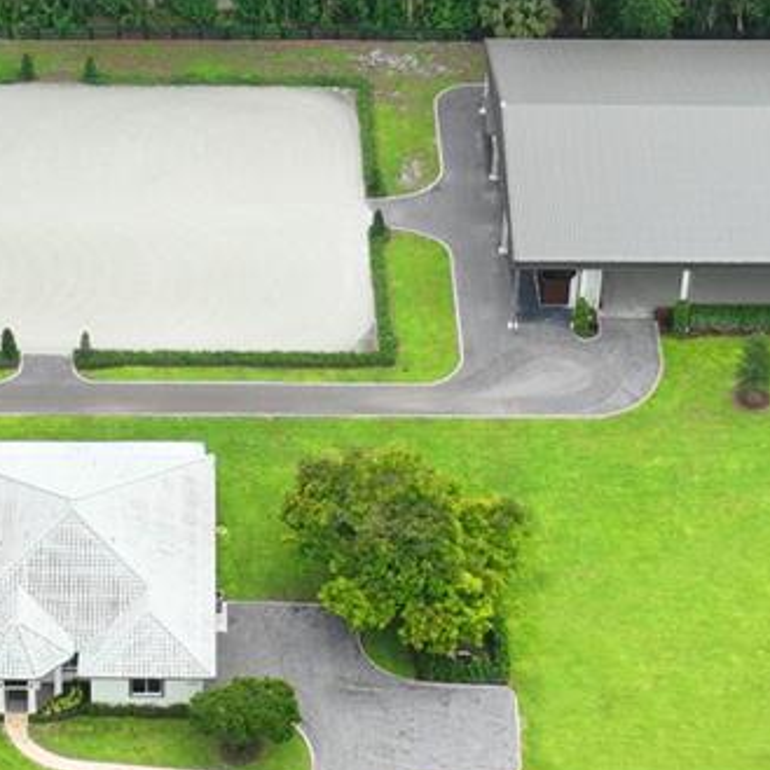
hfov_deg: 13.2
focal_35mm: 132
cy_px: 200
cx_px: 171
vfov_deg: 13.2
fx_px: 3322
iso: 140
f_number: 2.8
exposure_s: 1/800
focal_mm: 12.29
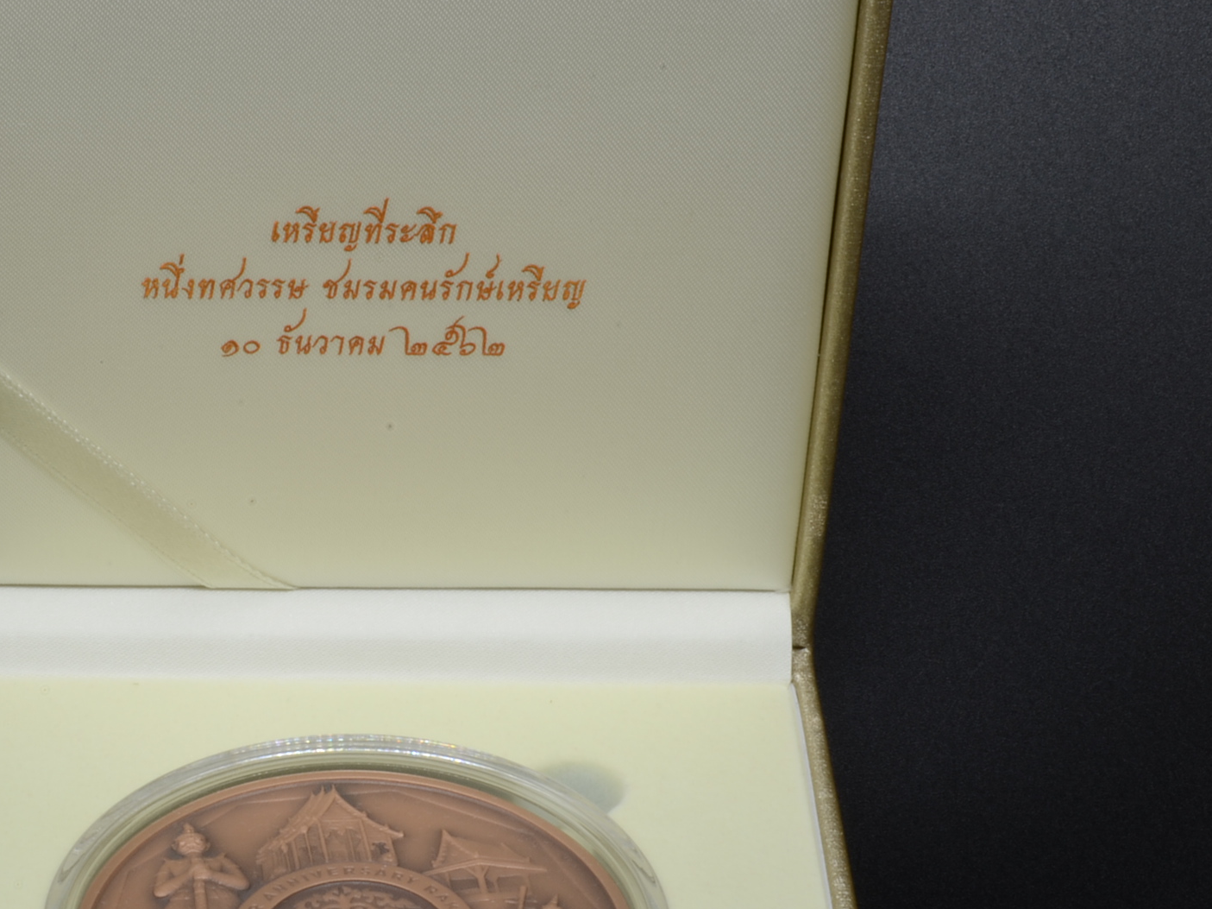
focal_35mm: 101
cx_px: 392
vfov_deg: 14.6
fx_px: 3535
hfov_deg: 19.4
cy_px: 631
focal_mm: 40
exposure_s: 1/2
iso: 100
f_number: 36
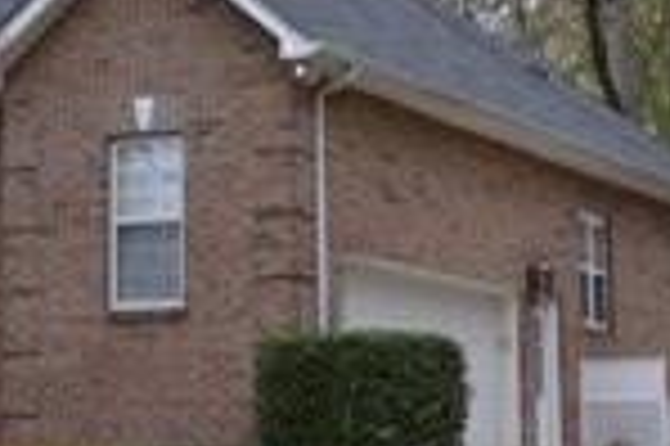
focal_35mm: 142
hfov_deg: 14.5
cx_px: 333
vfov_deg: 9.5
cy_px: -61
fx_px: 2640
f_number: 5.6
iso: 200
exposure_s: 1/125
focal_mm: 22
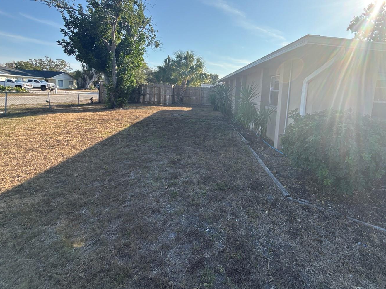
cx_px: 232
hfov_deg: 89.9
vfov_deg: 74.0
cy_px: 117
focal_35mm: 17
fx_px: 190
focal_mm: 2.22
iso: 64
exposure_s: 1/1033
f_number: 2.2
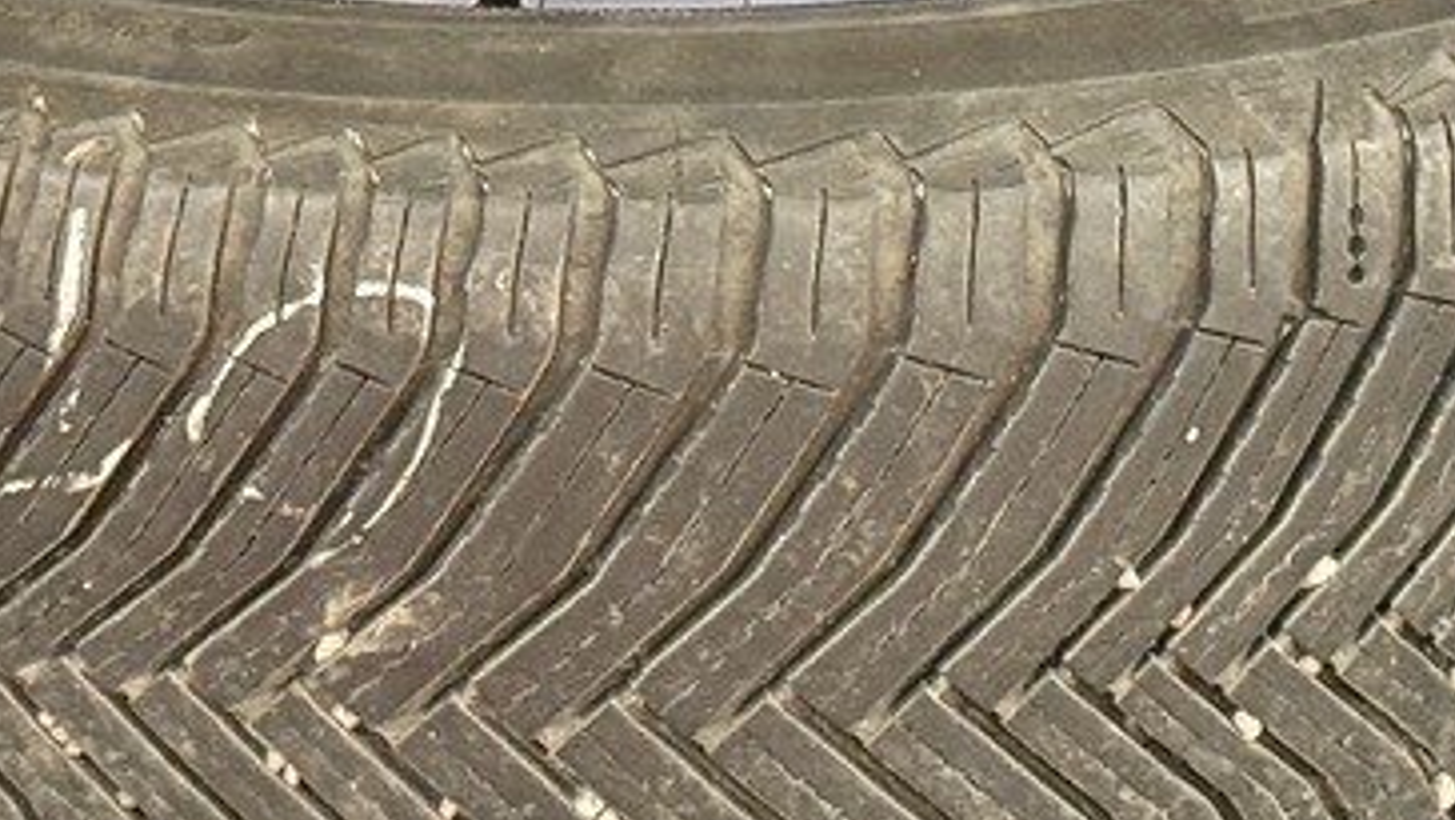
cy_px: -476
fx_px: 7989
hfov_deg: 10.4
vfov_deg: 5.8
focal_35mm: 207
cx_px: 552
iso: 400
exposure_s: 1/40
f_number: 1.78
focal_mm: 6.76
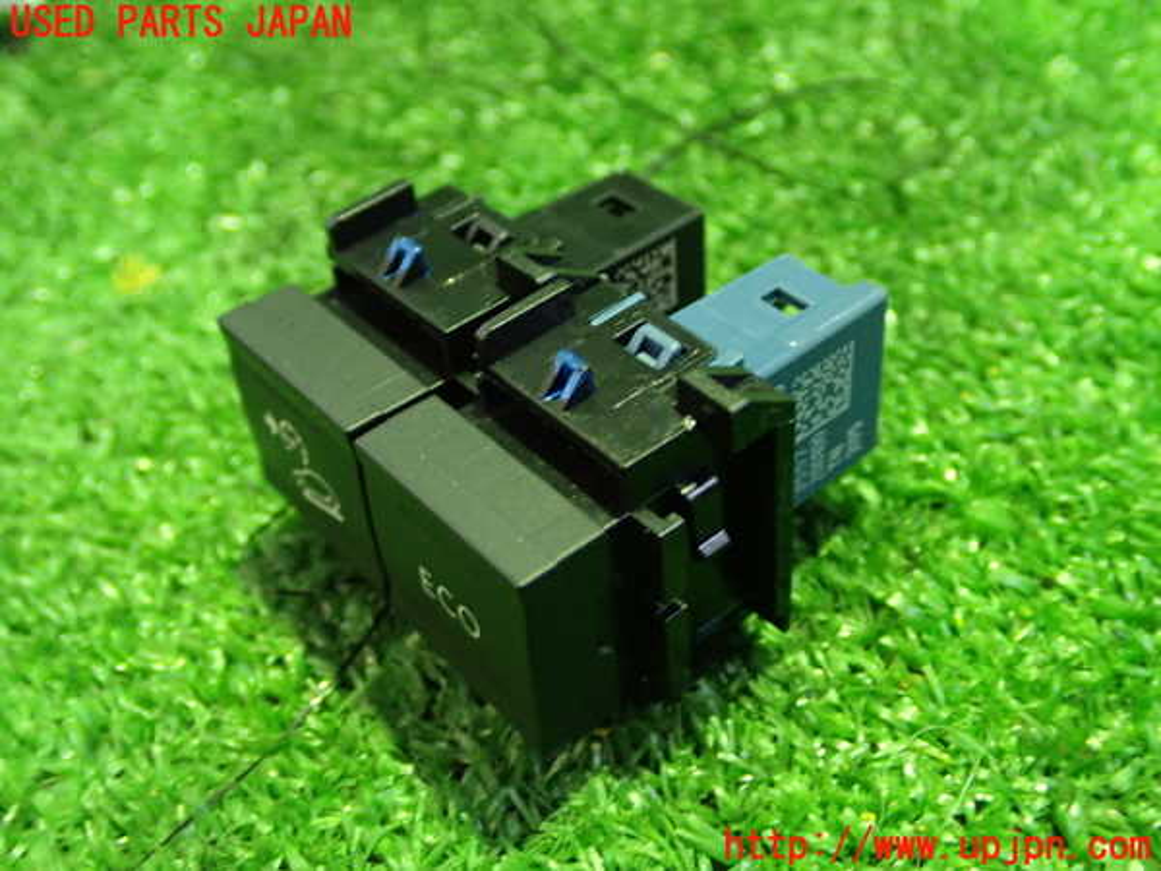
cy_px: 436
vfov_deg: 35.1
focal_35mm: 41
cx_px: 580
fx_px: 1375
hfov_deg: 45.8
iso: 800
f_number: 2.8
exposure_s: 1/13
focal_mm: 7.31
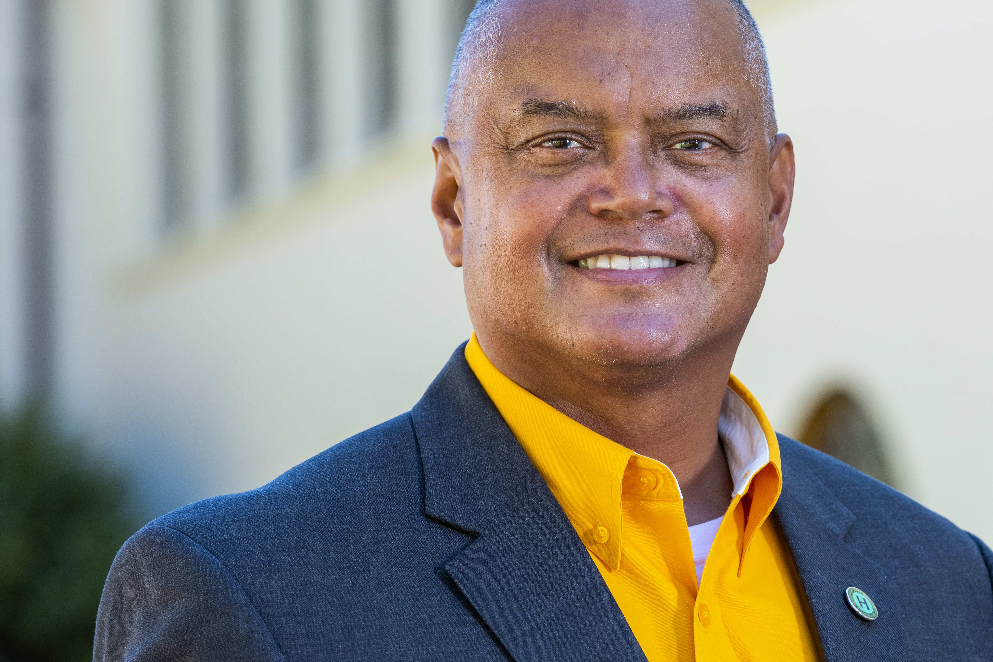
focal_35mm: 263
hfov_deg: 7.8
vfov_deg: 5.2
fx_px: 7256
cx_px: 727
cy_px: 225
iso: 400
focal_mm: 175
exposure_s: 1/200
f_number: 6.3
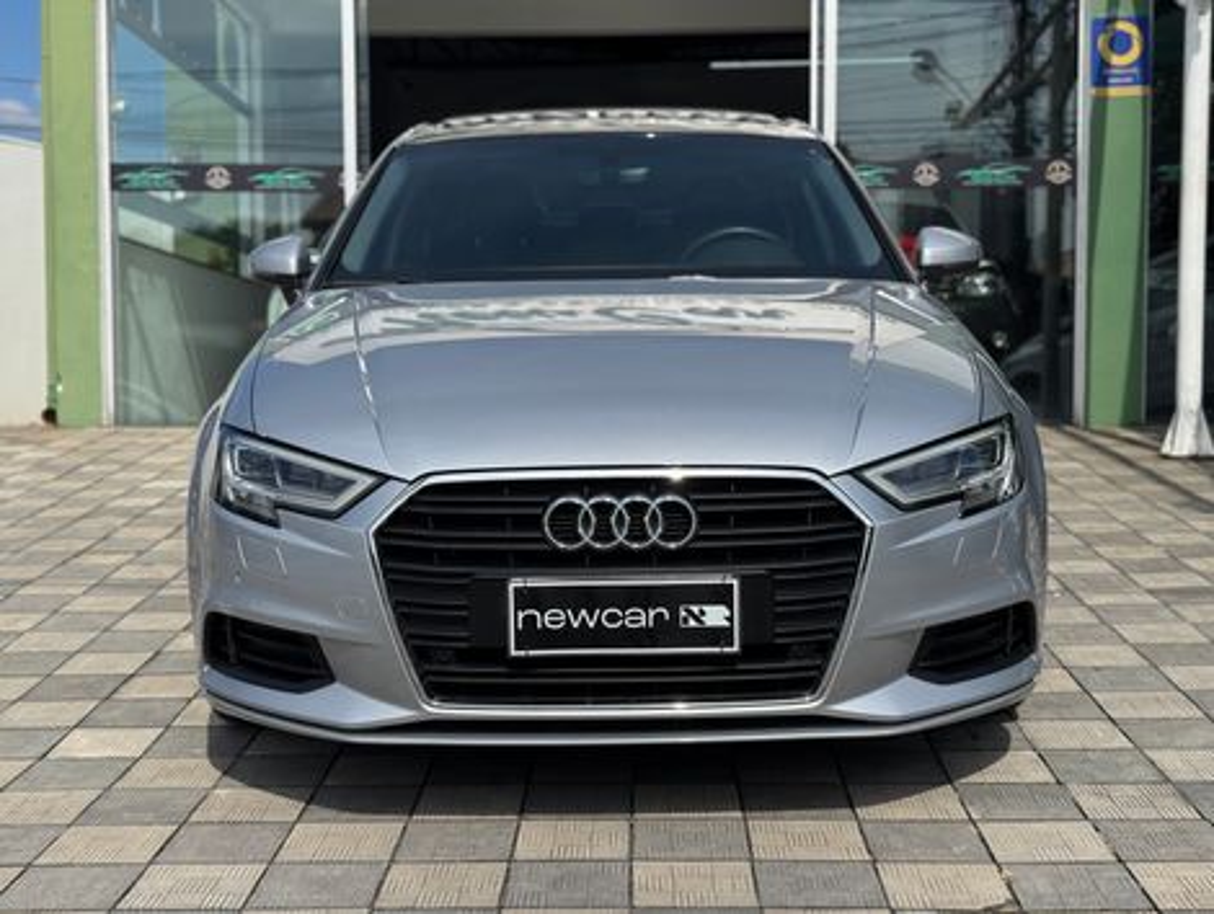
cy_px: 457
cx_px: 607
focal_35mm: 48
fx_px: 1686
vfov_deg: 30.3
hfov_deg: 39.6
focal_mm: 6.76
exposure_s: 1/4975
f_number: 1.78
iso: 64
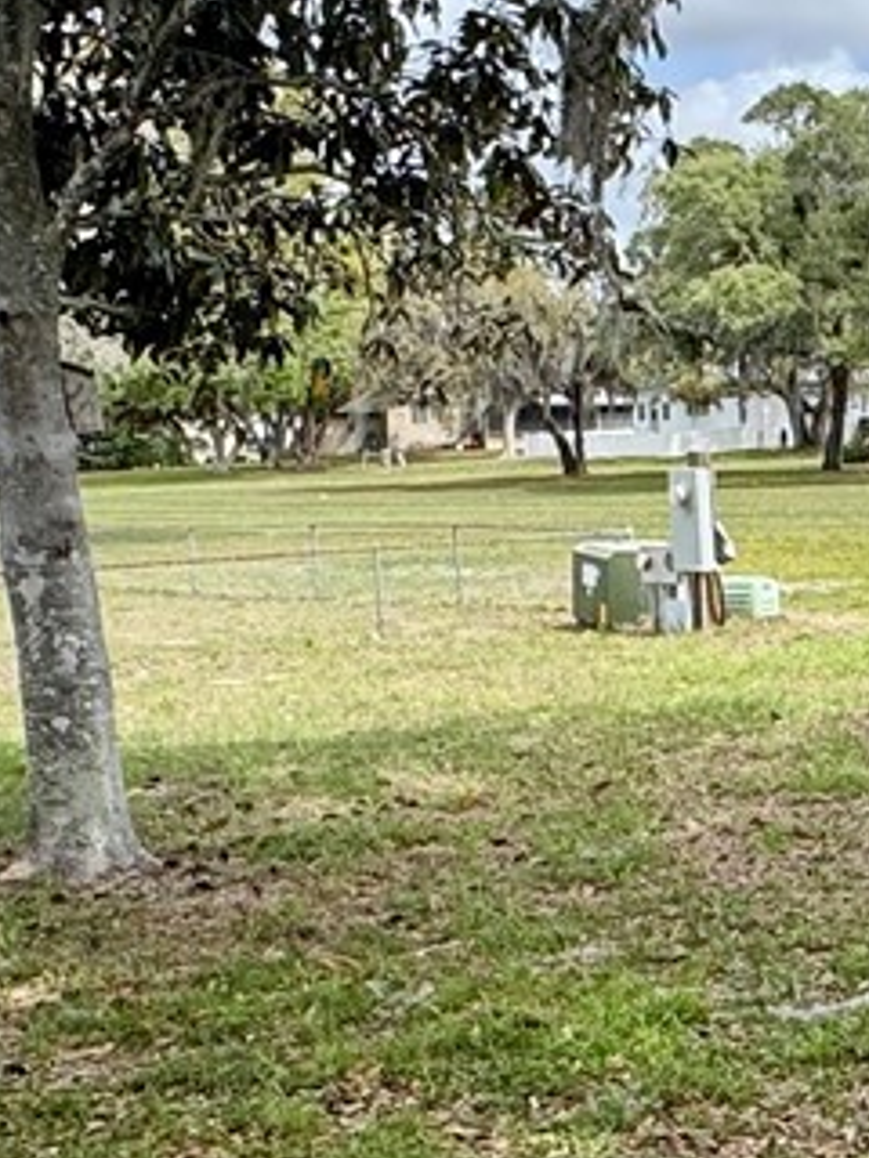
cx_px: 1173
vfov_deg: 27.7
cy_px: 735
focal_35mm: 70
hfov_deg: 19.2
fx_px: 2343
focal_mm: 2.22
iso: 50
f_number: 2.2
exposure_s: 1/1063
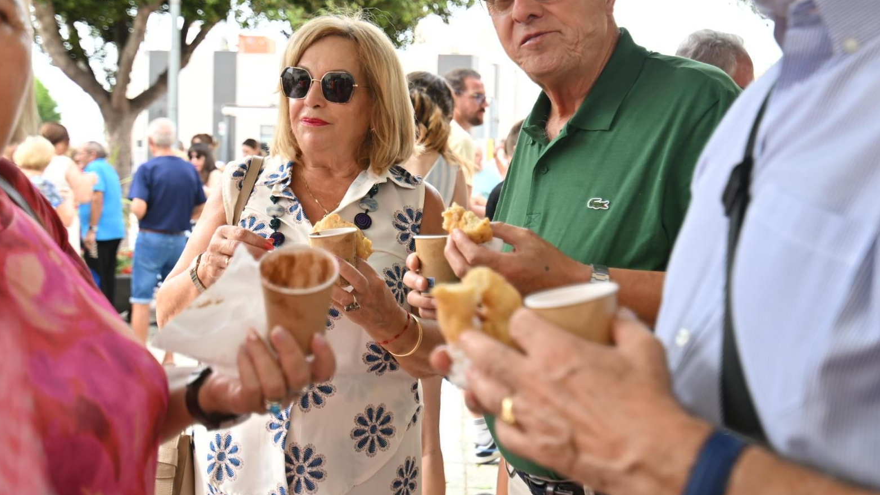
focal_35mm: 46
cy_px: 203
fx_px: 1073
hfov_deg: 44.6
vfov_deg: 25.9
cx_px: 432
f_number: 3.2
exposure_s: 1/160
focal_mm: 29
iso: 100
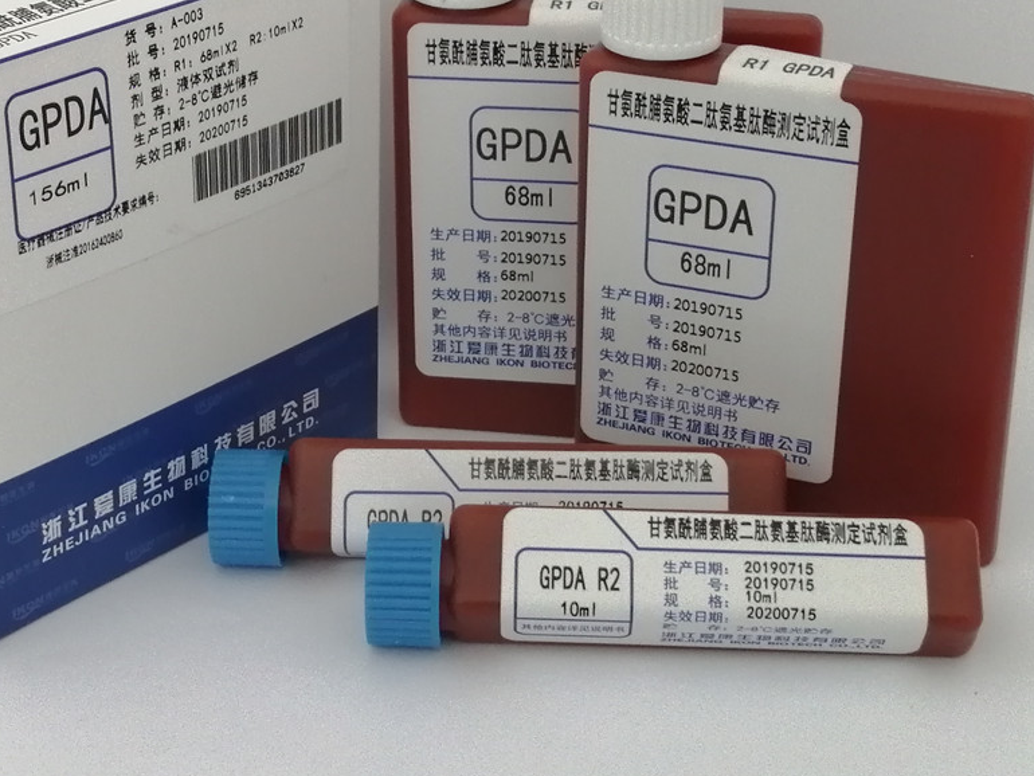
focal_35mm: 74
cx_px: 388
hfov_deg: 26.2
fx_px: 2211
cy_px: 310
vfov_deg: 19.9
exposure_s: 1/30
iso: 125
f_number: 1.8
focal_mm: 3.64
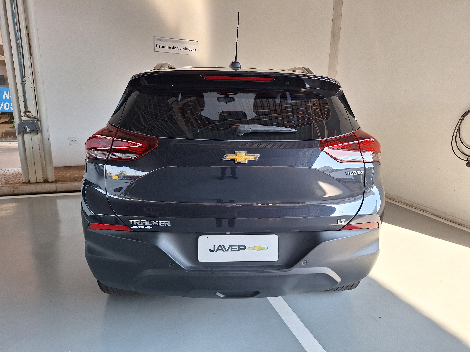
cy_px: 176
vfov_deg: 58.9
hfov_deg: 73.9
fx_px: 312
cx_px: 235
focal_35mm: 23
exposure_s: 1/169
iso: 40
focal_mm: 5.54
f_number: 1.8
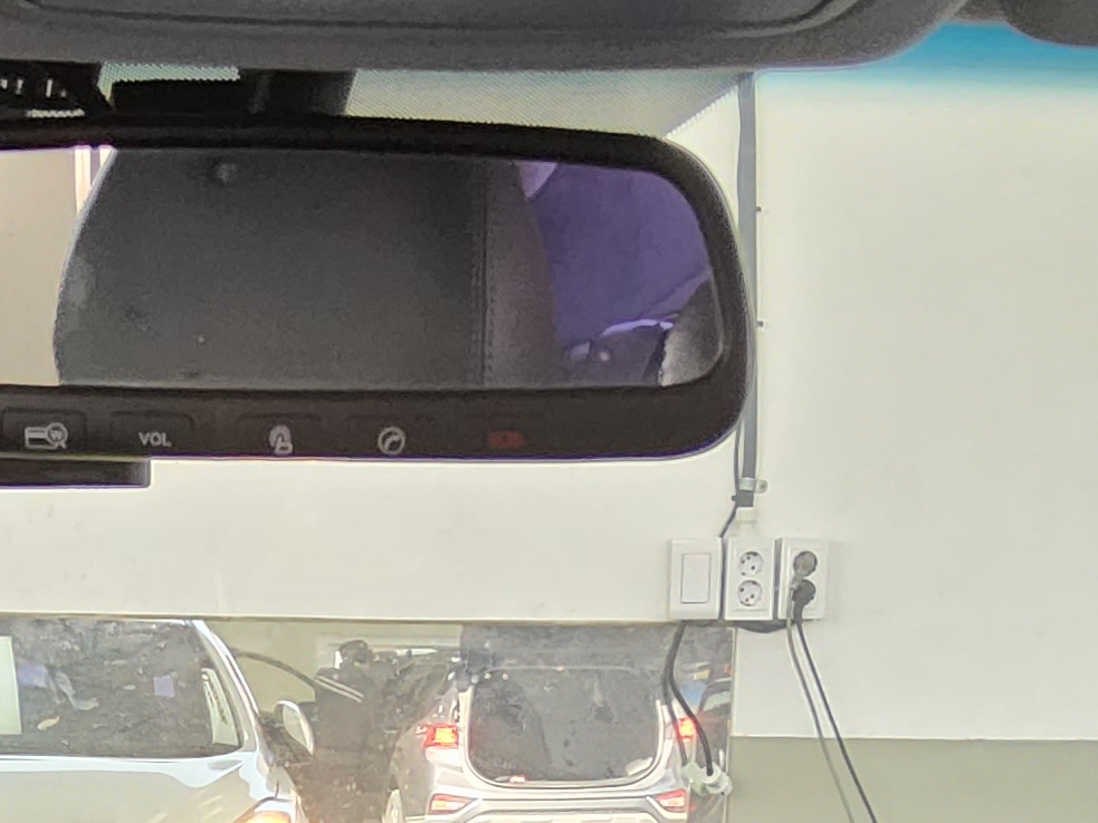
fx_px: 3330
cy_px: 1346
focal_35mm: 105
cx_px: 195
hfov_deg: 18.5
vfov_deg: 13.1
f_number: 2
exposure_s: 1/100
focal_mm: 3.08
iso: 160
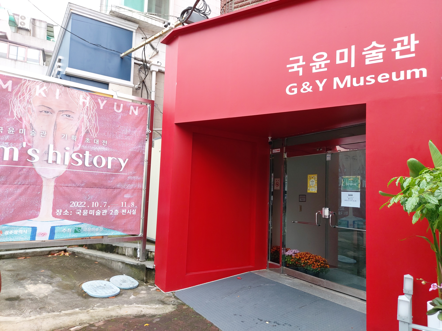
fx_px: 319
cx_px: 221
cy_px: 166
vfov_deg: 54.9
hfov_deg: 69.4
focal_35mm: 25
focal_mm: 4.58
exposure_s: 1/60
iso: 64
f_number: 2
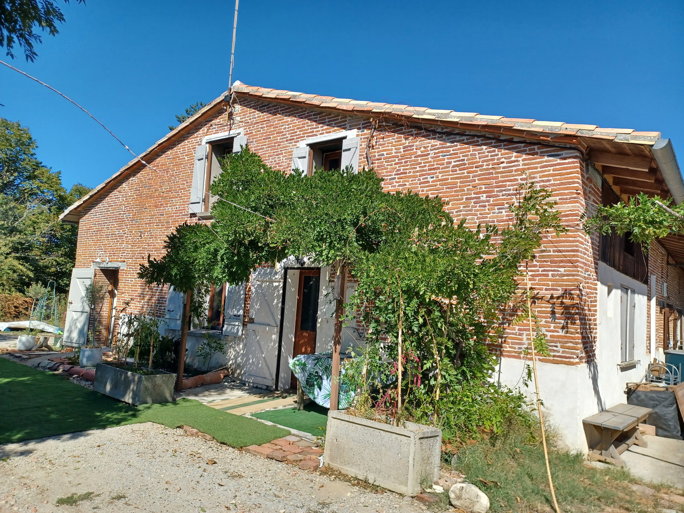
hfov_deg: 69.4
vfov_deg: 54.9
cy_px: 256
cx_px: 342
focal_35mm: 25
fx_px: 494
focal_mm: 4.6
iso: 32
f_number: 1.8
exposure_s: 1/493
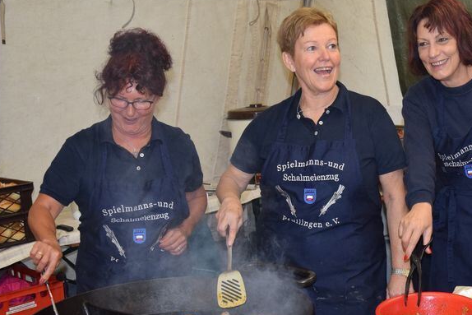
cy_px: 203
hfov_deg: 35.4
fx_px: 720
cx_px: 359
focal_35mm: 55
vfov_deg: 24.6
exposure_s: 1/100
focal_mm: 21
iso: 800
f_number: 5
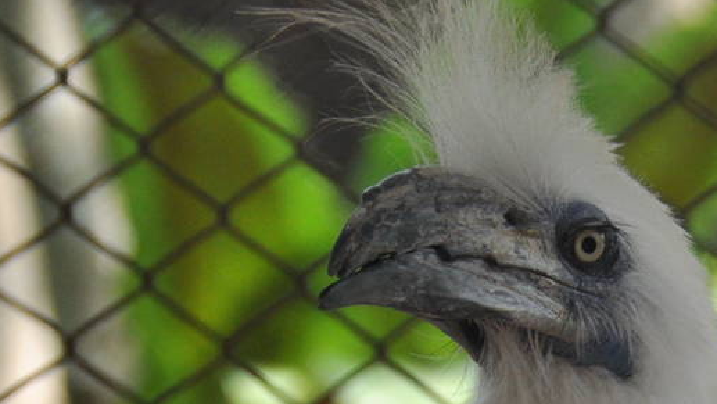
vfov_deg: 1.6
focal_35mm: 753
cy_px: 591
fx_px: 14311
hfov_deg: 2.9
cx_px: 684
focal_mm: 155
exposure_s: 1/250
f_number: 5.6
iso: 720
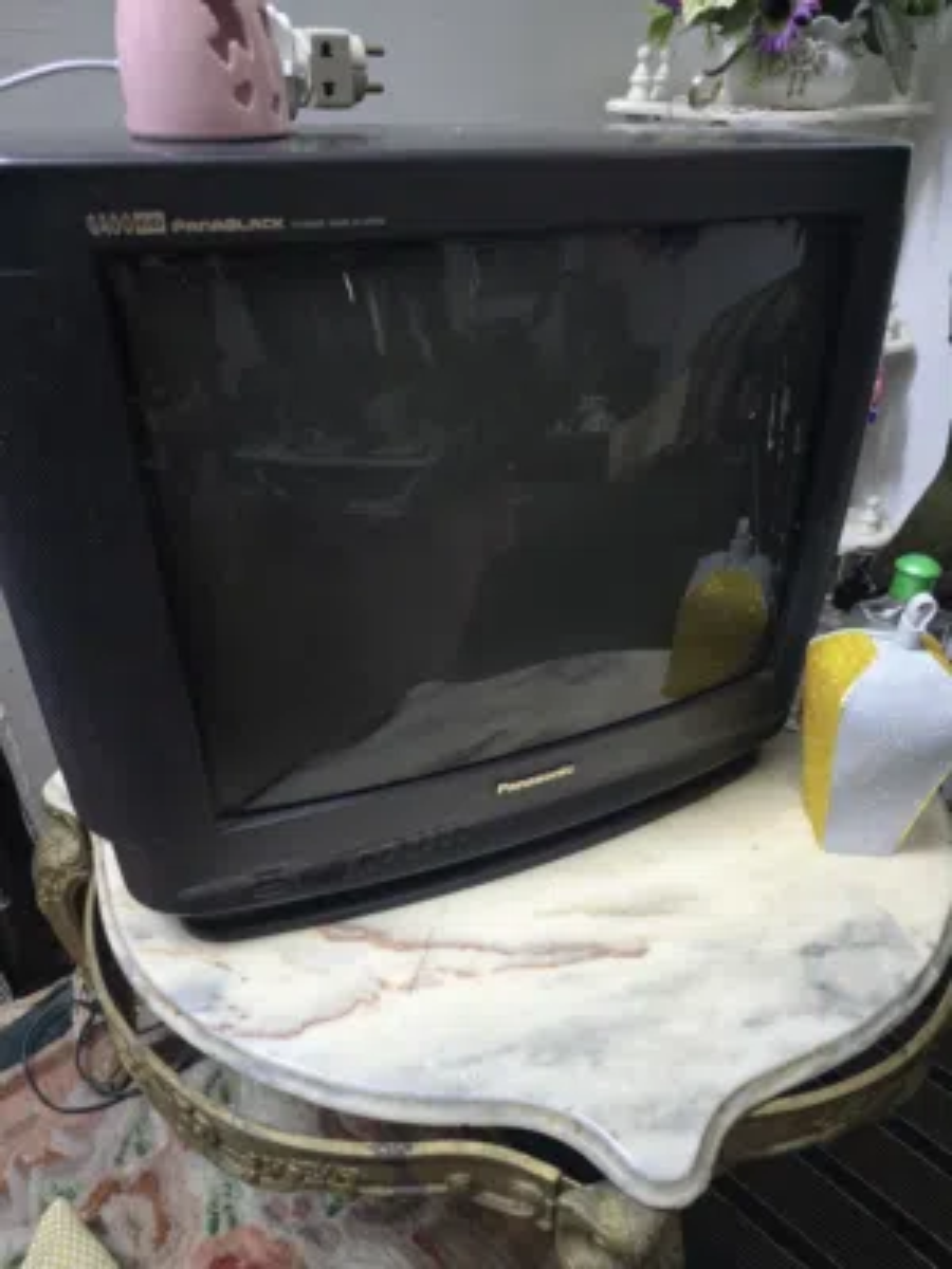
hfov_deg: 58.9
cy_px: 634
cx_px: 476
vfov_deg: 73.9
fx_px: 843
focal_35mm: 23
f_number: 1.7
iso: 1600
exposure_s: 1/20
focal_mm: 6.3
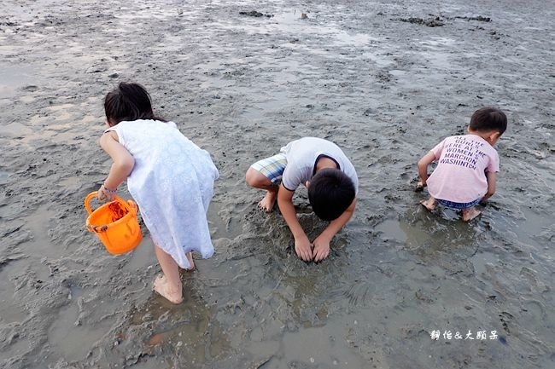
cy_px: 184
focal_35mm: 24
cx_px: 278
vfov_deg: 53.1
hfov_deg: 73.8
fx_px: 370
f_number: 2.8
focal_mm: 9
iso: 125
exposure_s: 1/30
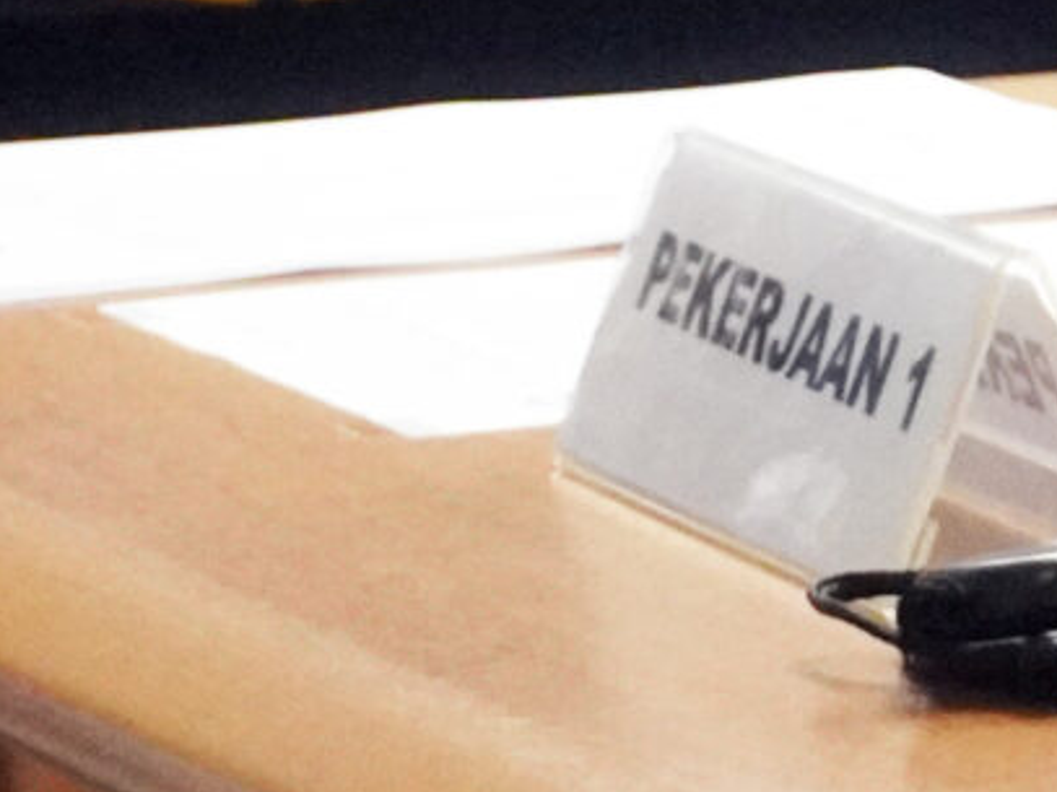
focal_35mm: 454
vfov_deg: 3.3
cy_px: -331
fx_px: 13859
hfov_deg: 4.2
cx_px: 3296
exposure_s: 1/80
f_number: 5.6
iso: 4000
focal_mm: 50
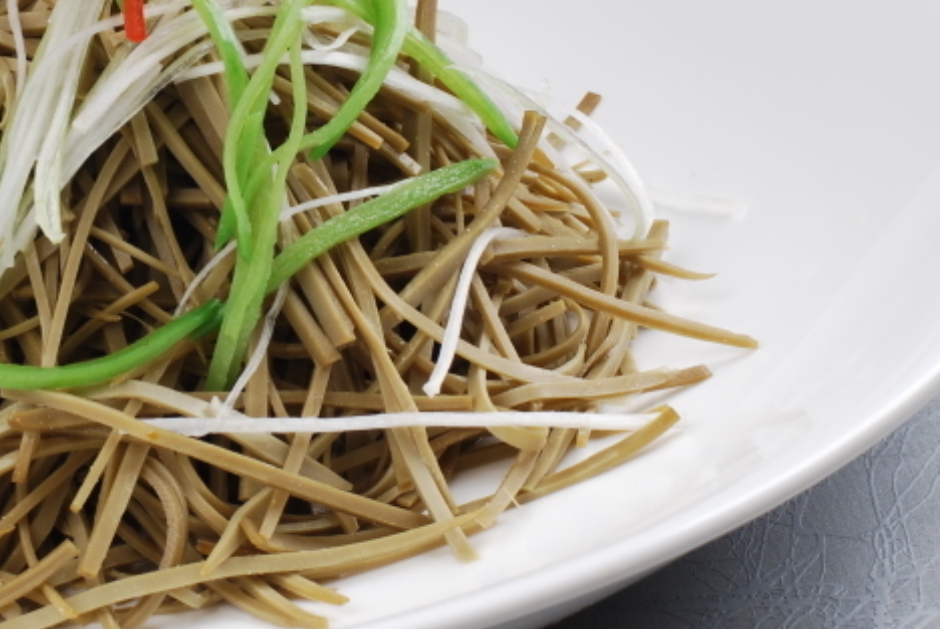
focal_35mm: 164
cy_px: 152
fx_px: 4286
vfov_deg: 8.4
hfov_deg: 12.4
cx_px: 84
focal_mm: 50
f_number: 14
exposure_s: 1/125
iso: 100
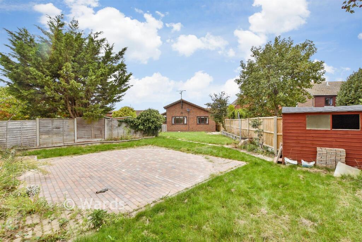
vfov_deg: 77.3
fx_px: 151
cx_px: 181
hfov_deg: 100.4
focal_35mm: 15
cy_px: 121
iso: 160
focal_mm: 10
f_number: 8
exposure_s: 1/125
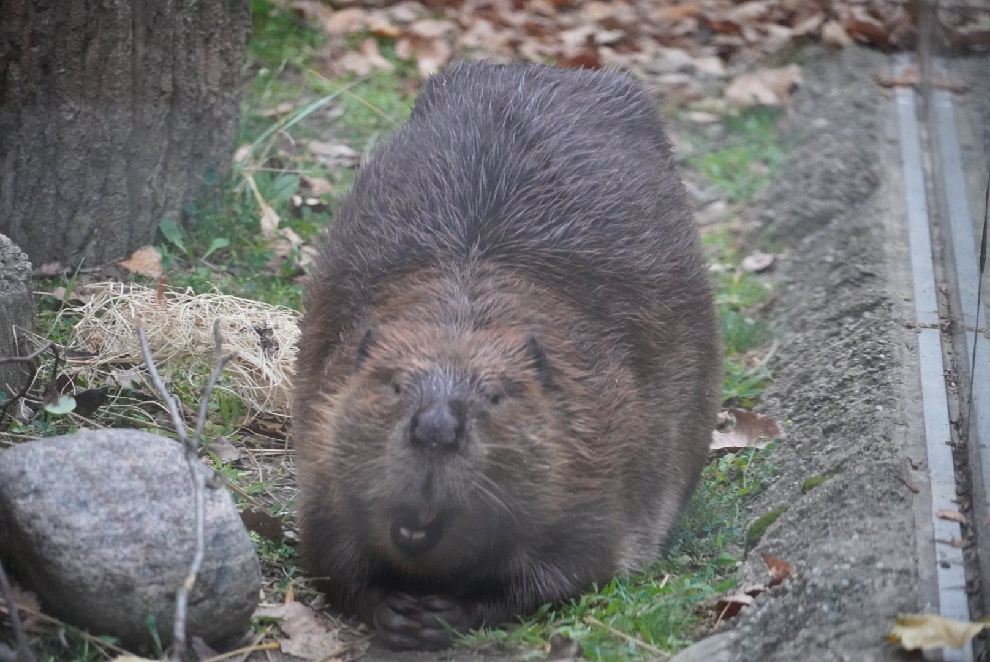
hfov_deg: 10.2
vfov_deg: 6.8
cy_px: 331
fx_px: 5573
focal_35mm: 202
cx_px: 495
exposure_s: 1/80
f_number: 5.6
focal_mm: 135
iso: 6400
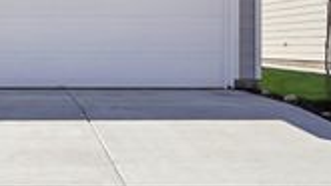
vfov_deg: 20.1
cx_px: -30
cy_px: 43
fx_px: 523
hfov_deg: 31.3
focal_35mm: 60
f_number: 8
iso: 400
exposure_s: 1/2000
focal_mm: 18.8
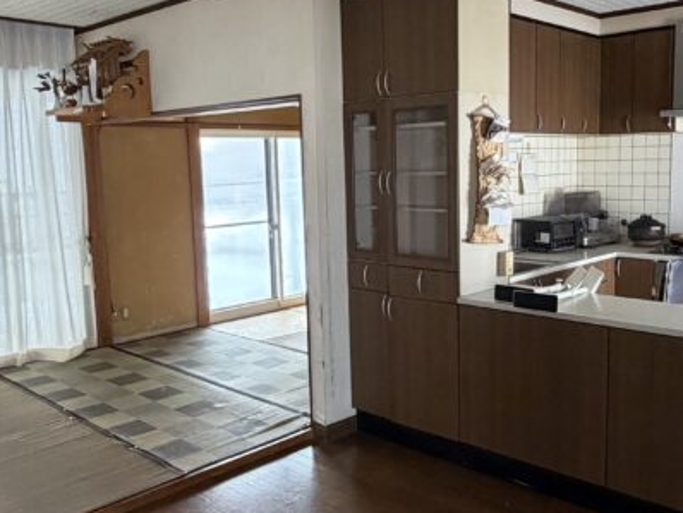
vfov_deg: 39.7
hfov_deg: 51.0
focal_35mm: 36
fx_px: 711
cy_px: 252
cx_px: 407
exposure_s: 1/66
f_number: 2.2
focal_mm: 2.22
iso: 320
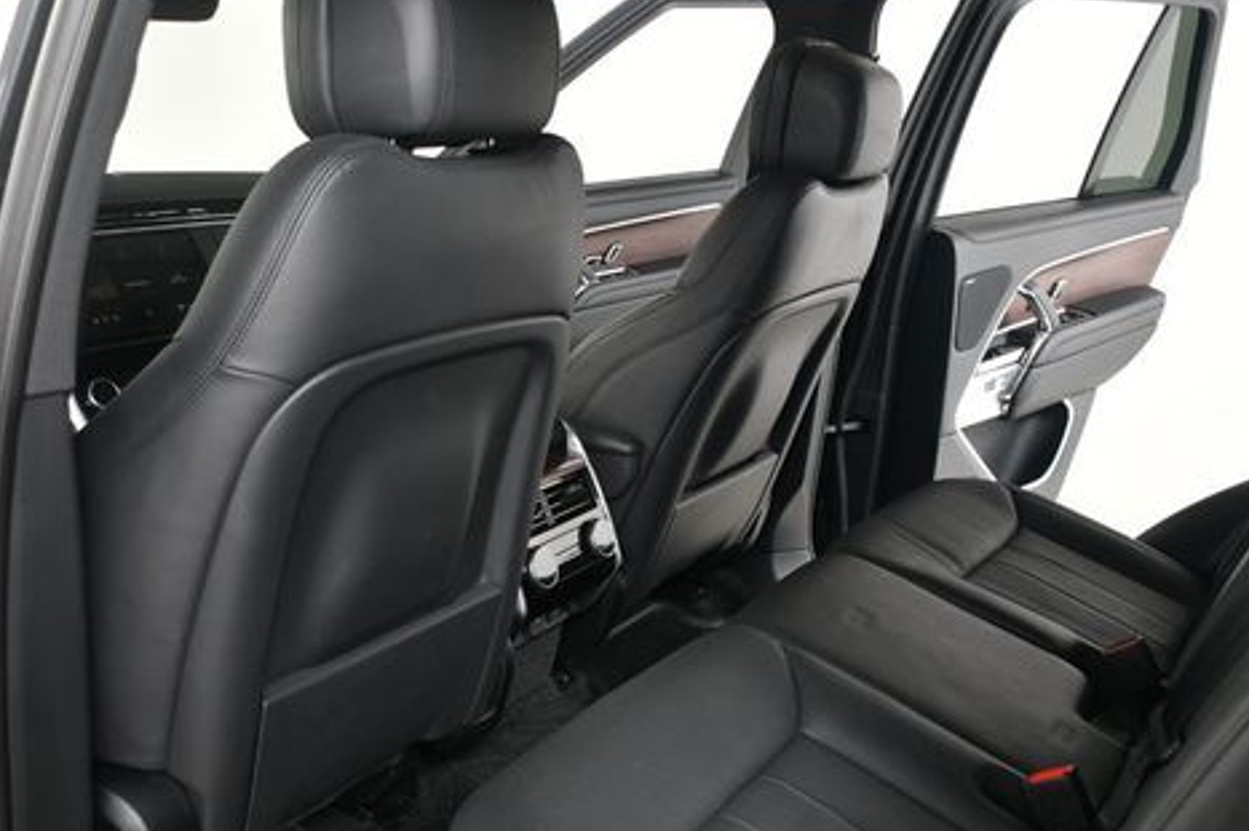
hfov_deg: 51.9
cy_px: 425
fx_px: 1283
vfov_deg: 35.9
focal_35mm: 37
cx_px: 612
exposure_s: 1/160
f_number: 4.5
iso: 100
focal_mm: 18
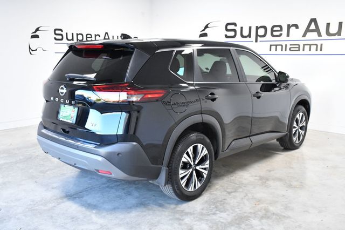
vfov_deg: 36.8
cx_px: 172
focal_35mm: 36
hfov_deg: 53.2
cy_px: 115
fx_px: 345
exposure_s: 1/200
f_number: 7.1
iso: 2500
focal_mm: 24
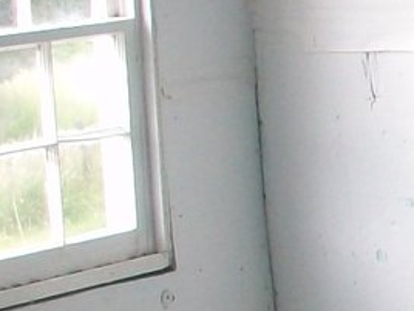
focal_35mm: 192
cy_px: 276
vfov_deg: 7.7
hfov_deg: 9.3
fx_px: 2296
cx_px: 979
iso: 91
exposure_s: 1/125
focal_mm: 5.7
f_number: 2.8
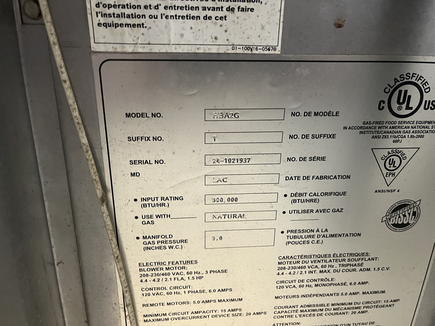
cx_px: 218
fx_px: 327
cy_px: 163
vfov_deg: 53.1
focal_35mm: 26
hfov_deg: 67.3
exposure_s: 1/40
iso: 400
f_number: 1.6
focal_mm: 5.1
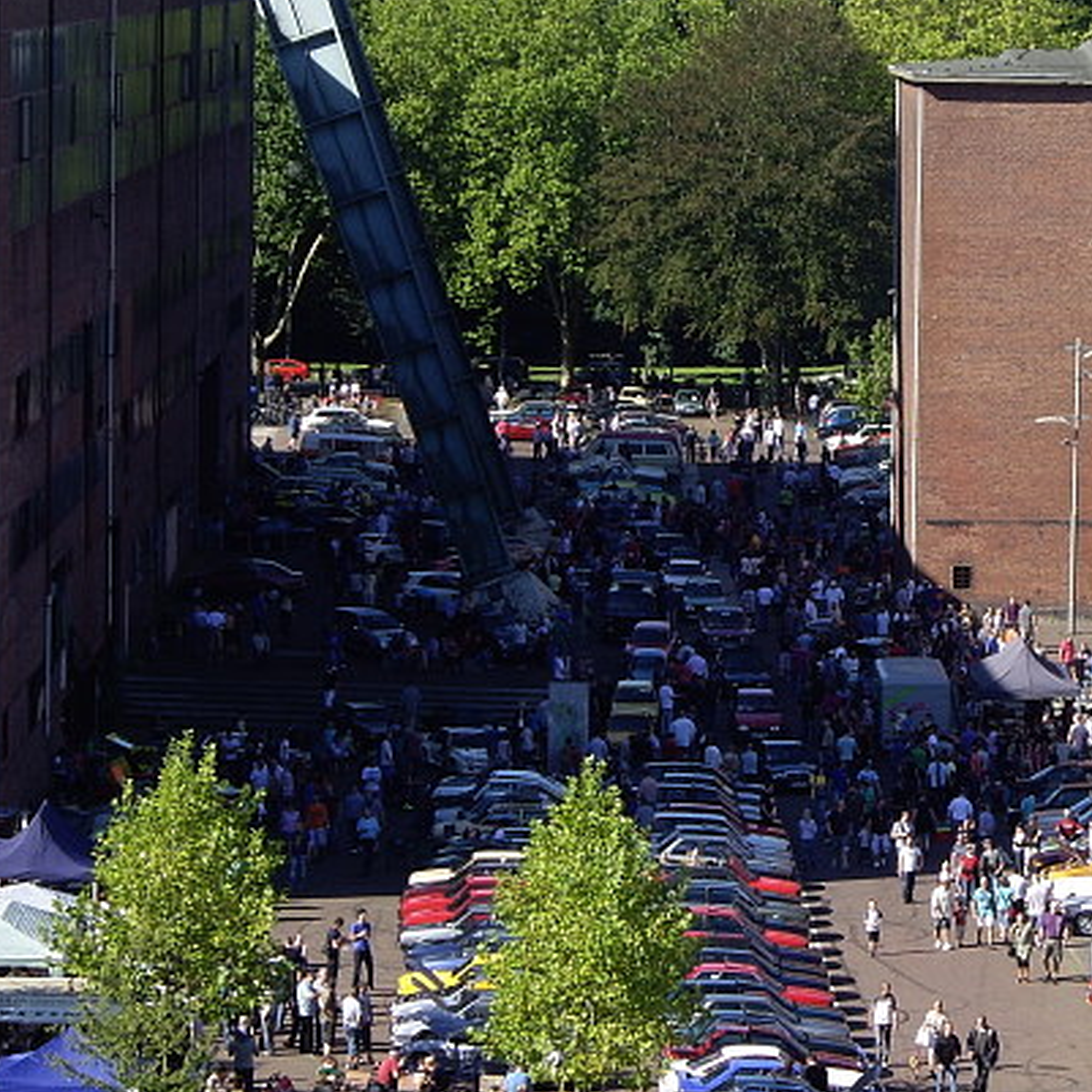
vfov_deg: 8.7
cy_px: 605
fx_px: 7174
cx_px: 836
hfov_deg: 8.7
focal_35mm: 201
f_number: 5.4
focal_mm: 23.7
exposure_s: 1/160
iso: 50
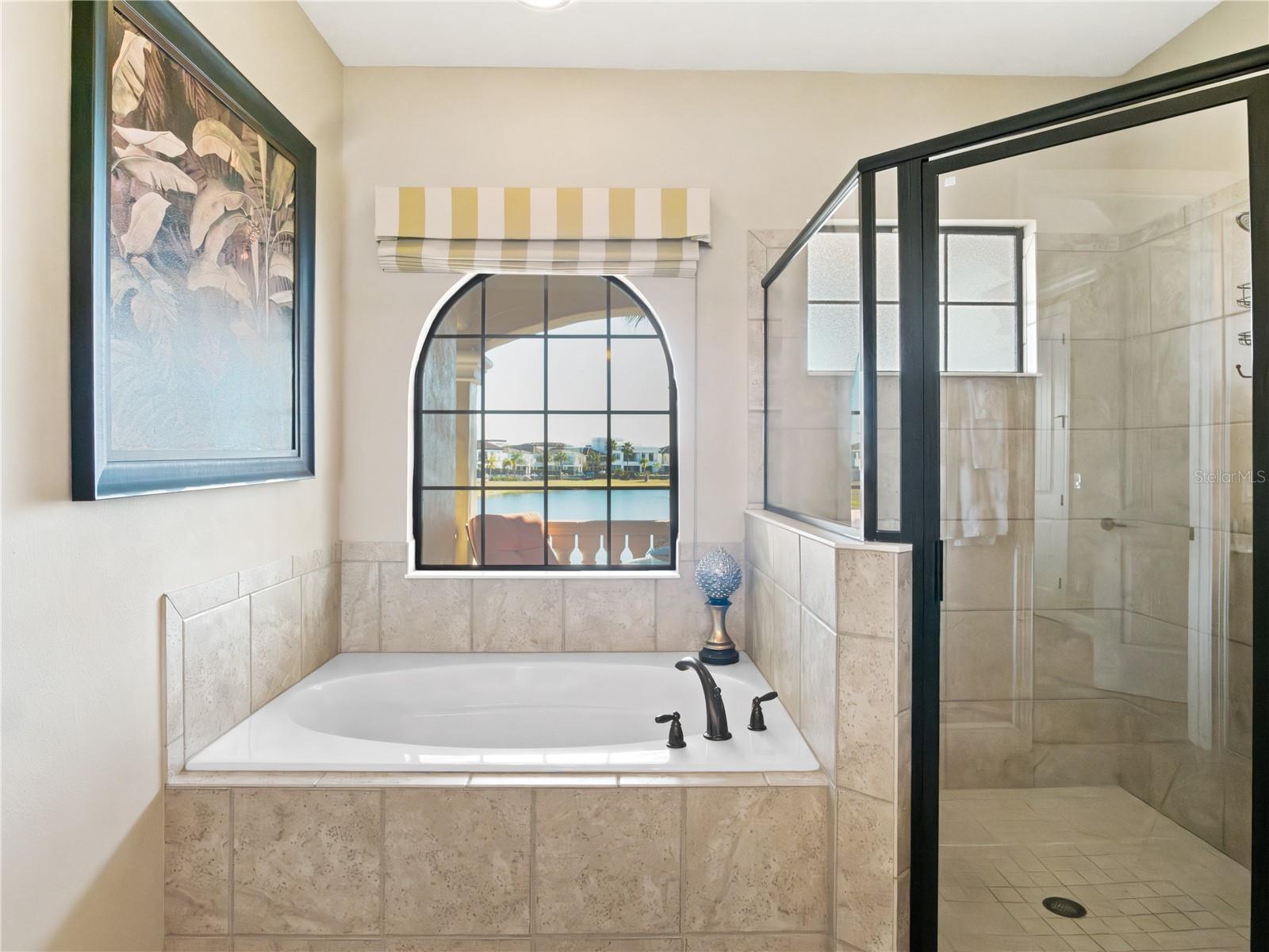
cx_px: 634
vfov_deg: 66.0
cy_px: 476
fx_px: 733
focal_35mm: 20
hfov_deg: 81.7
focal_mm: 10
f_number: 11
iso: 2000
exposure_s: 1/60
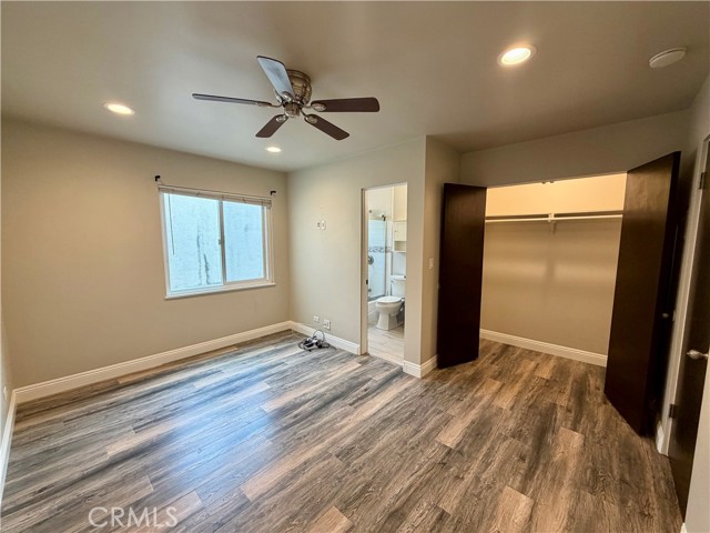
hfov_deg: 102.1
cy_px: 266
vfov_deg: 85.7
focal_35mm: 14
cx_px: 355
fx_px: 287
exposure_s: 1/60
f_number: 2.2
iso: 160
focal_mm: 2.22
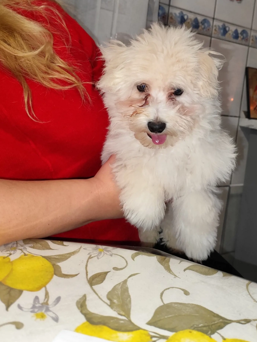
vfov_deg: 54.3
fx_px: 327
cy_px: 115
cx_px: 180
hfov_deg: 42.1
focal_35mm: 33
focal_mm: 6.14
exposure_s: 1/50
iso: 640
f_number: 1.65
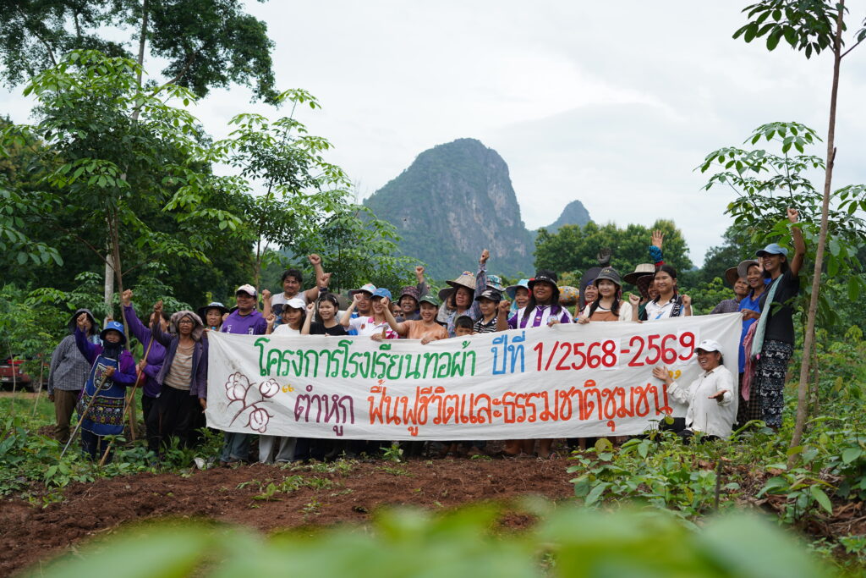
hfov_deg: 39.6
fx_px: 1203
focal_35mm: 50
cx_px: 433
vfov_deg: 27.0
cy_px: 289
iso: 200
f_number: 4.5
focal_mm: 50
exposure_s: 1/640
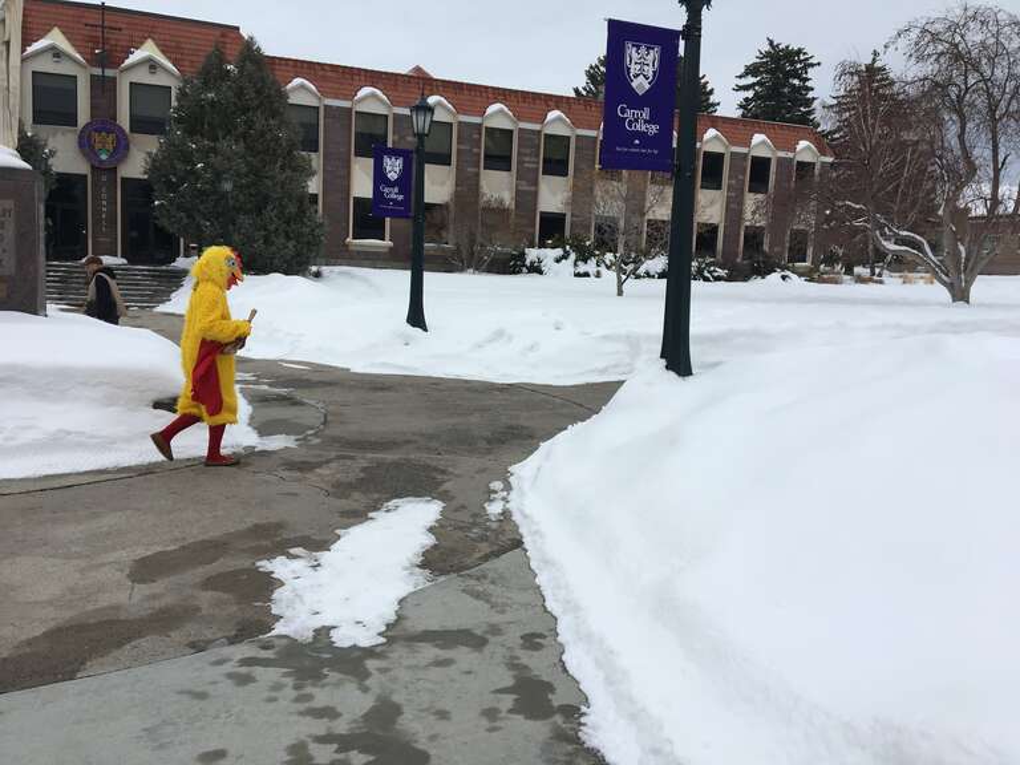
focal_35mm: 29
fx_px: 855
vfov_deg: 48.2
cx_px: 510
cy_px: 382
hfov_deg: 61.7
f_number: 2.2
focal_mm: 4.15
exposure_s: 1/1451
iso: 25
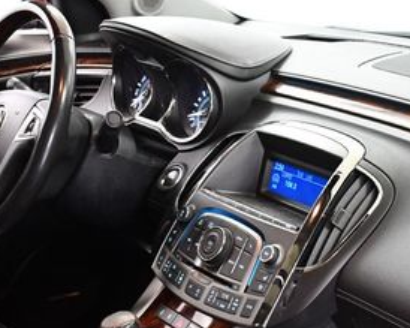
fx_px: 958
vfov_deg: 19.2
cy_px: 270
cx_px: 256
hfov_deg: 24.1
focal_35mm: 79
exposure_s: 1/100
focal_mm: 18
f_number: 3.5
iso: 3200
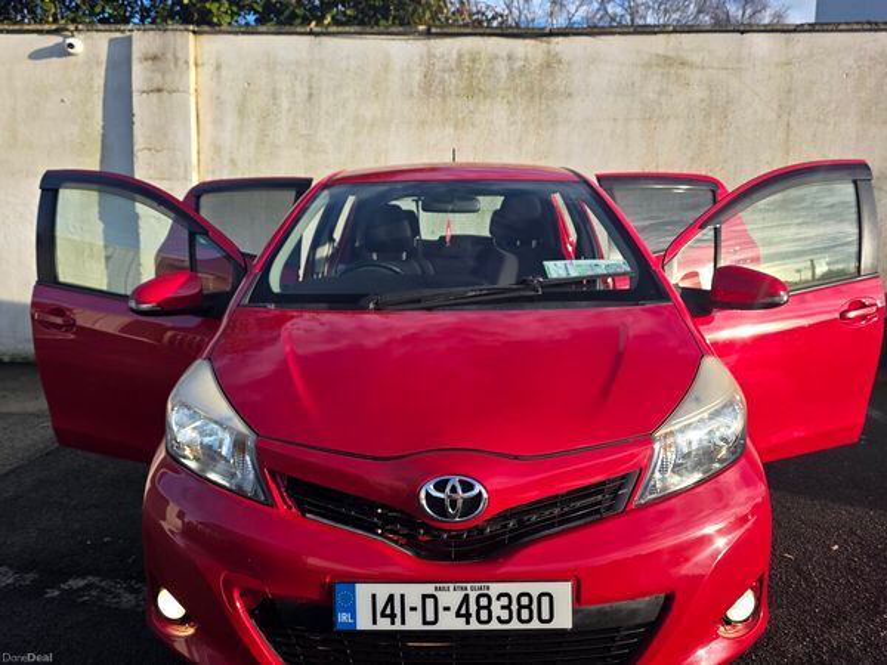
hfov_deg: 73.9
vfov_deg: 58.9
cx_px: 444
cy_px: 332
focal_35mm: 23
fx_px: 589
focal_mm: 6.3
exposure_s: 1/1910
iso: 80
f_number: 1.7
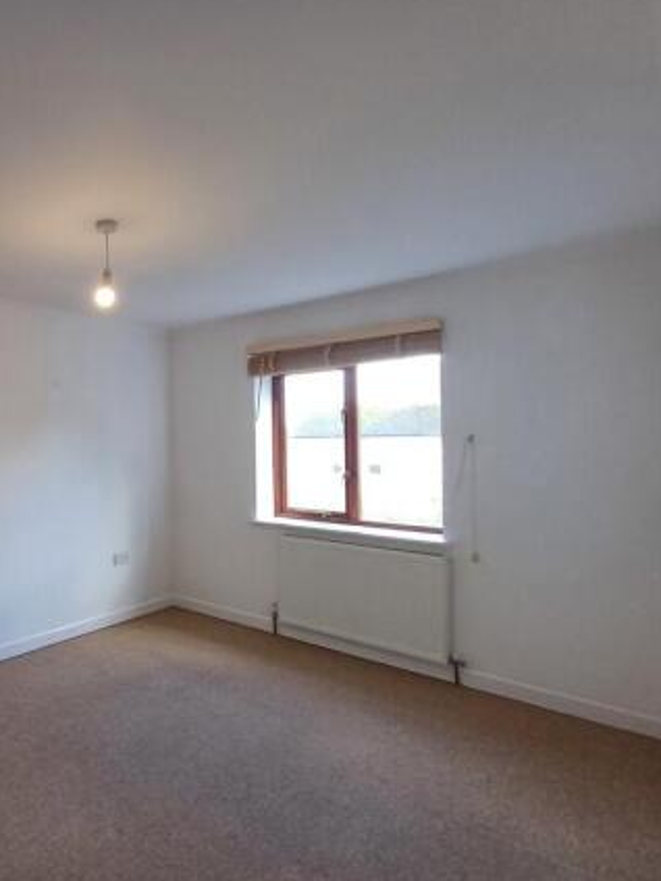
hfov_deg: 53.7
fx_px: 560
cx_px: 72
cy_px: 439
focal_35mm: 22
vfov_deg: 76.4
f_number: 2.2
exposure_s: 1/50
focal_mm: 1.64
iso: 100
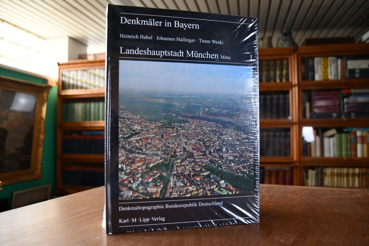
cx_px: 184
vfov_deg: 47.9
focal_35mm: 27
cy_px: 123
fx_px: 277
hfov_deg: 67.4
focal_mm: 18
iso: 800
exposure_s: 1/160
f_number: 3.5
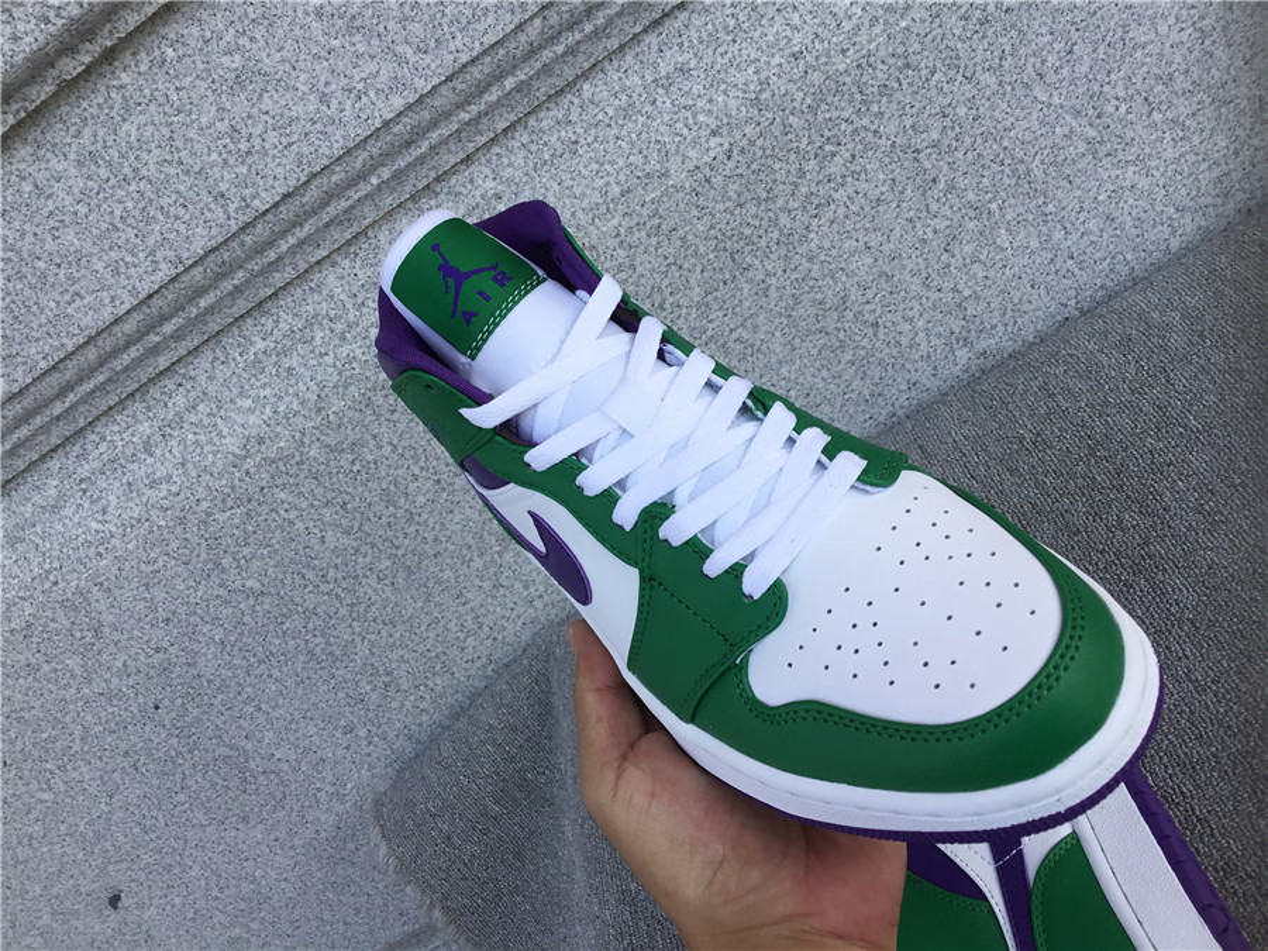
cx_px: 634
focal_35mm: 31
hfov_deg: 58.4
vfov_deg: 45.4
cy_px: 476
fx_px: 1136
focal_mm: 3.3
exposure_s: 1/512
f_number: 2.4
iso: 25
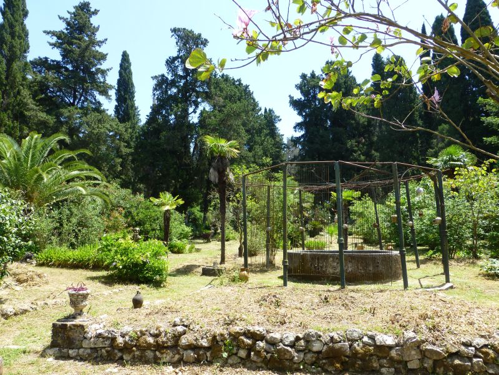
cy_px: 188
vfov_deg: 54.9
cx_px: 250
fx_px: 360
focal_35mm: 25
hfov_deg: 69.4
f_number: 4
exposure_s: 1/250
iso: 100
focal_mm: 4.3
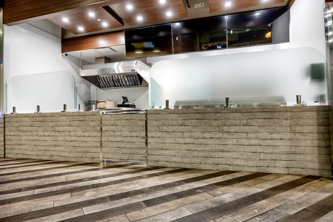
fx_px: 194
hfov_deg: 81.2
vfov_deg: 59.5
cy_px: 111
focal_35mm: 21
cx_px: 166
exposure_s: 1/60
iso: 640
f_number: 4.5
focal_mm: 21
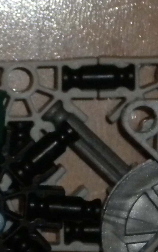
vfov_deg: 5.8
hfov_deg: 3.6
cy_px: 138
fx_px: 2502
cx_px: -67
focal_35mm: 363
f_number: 5.9
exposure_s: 1/60
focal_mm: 18.9
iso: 400
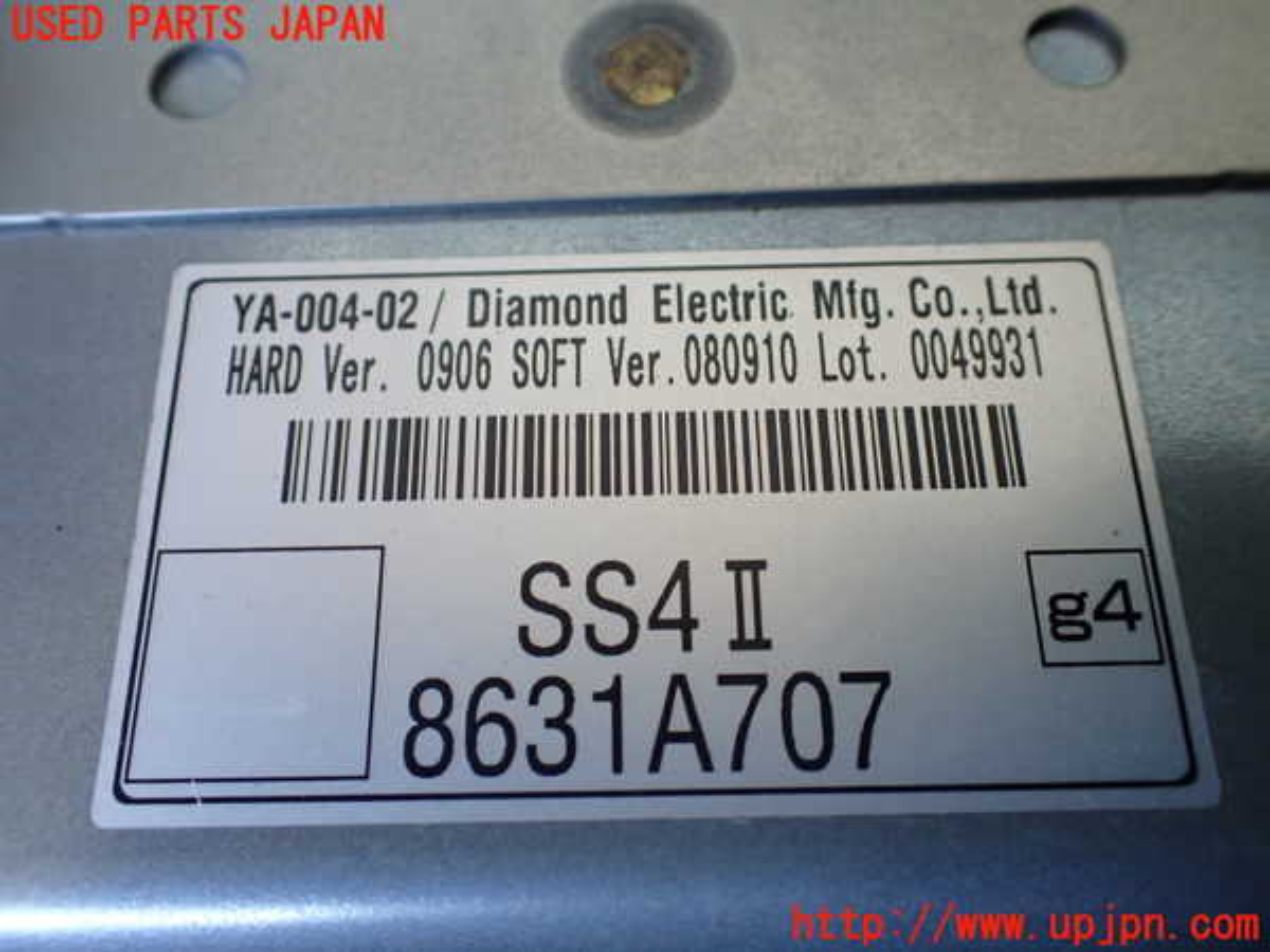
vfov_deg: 46.8
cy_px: 476
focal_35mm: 30
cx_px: 635
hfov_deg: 60.0
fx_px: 1101
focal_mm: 5.4
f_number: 2.3
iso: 400
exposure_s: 1/125
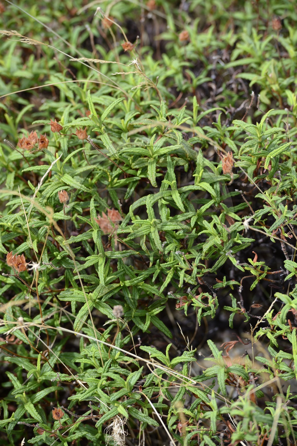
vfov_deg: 10.3
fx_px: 2477
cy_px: 223
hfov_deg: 6.9
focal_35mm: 200
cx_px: 148
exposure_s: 1/200
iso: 200
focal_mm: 200
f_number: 6.3
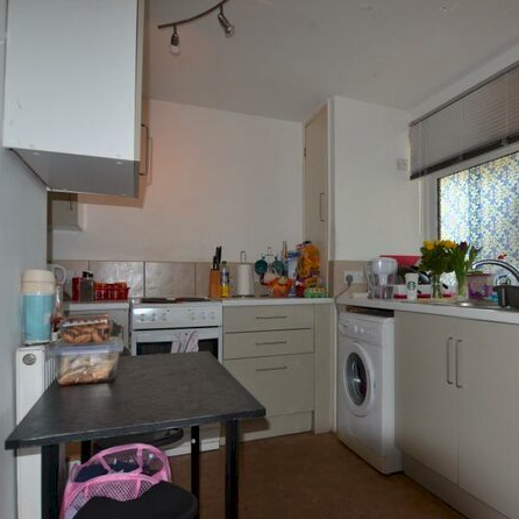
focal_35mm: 24
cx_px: 346
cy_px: 271
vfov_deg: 65.0
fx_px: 407
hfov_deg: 63.4
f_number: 8
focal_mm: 12
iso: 100
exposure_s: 1/60
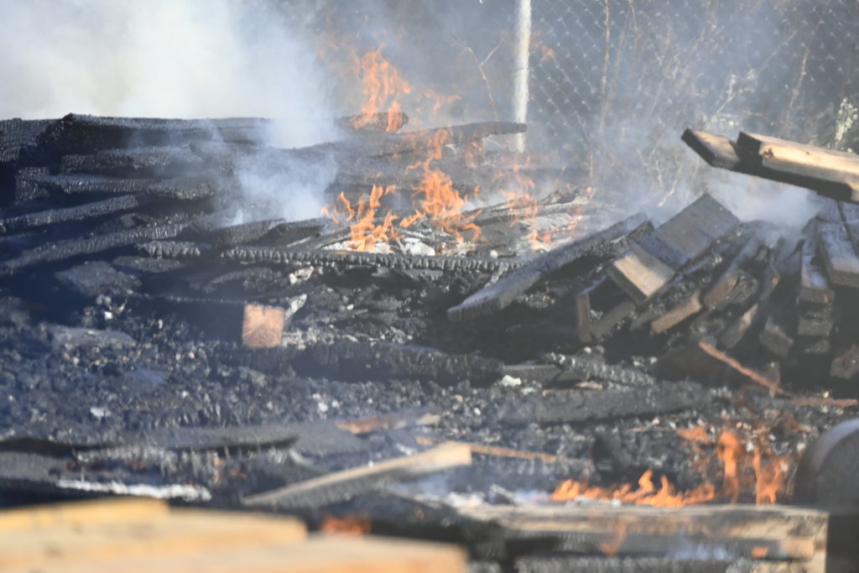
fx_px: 8949
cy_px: 286
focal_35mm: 375
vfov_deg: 3.7
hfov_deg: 5.5
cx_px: 430
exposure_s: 1/400
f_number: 6.3
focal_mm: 250
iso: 400
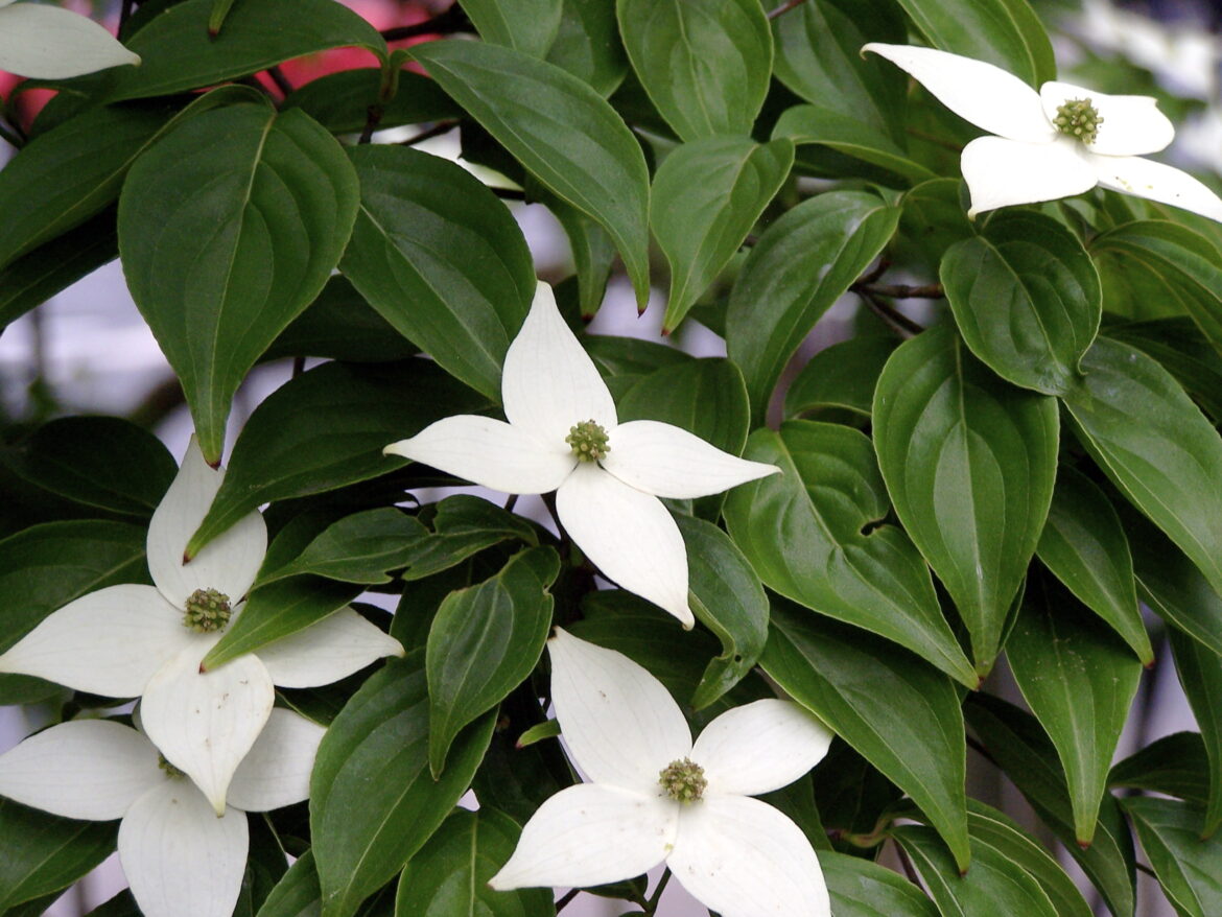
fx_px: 4520
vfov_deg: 11.6
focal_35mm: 128
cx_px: 611
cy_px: 458
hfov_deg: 15.4
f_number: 3.2
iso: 80
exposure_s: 1/250
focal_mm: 21.2
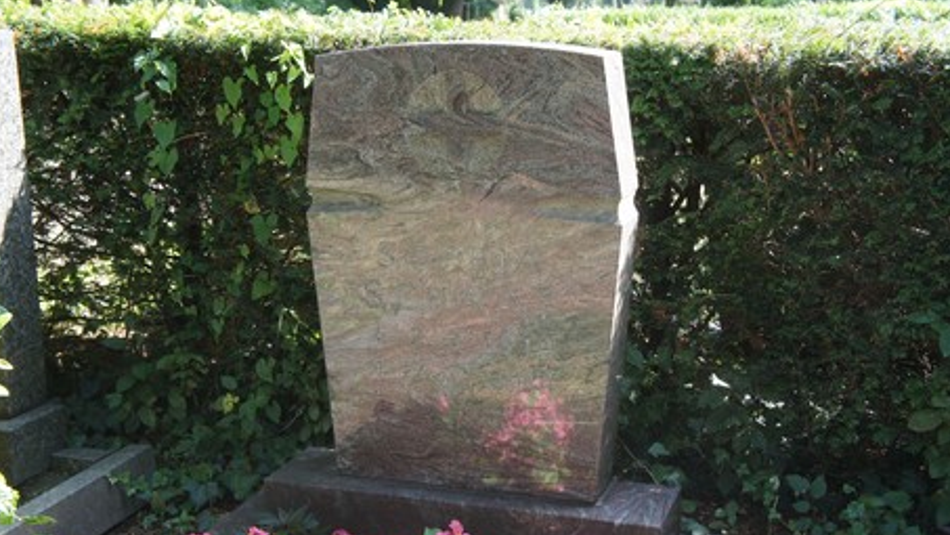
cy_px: 308
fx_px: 1285
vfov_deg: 23.5
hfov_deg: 40.6
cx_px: 474
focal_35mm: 51
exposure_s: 1/250
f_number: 5.6
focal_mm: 32
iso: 640
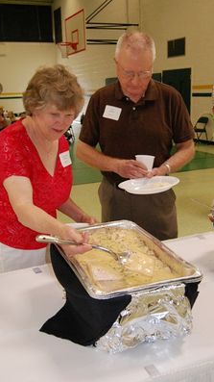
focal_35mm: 38
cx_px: 112
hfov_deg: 31.2
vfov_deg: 52.8
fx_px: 384
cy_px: 191
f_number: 5.6
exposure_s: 1/100
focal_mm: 24
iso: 1600
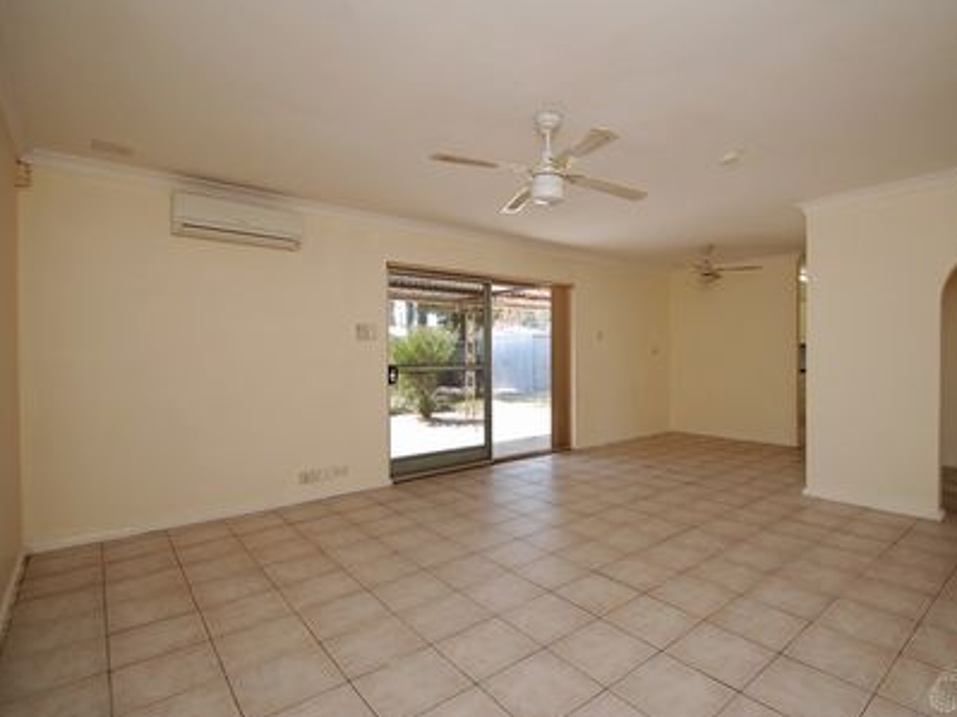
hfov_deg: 90.2
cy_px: 361
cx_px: 559
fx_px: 470
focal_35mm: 17
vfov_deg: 74.7
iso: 200
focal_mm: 10
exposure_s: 1/100
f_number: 5
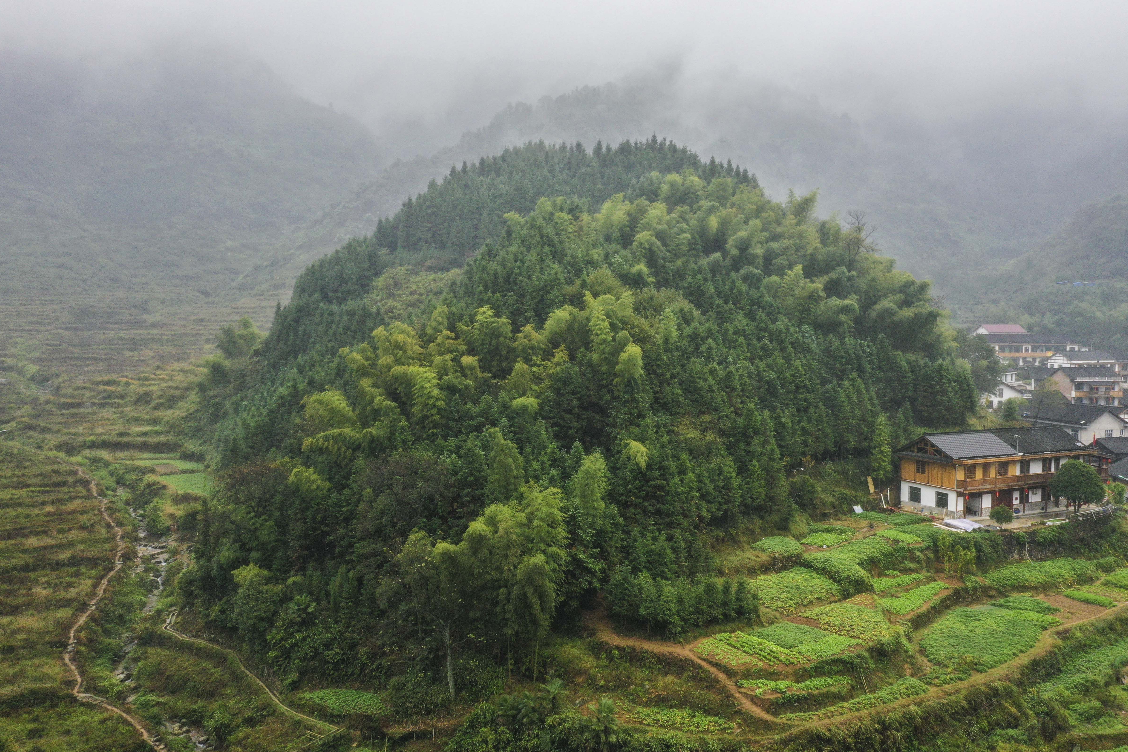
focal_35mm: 32
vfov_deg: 41.1
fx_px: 1003
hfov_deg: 58.6
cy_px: 375
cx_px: 620
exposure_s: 1/30
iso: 200
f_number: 11
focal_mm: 10.26
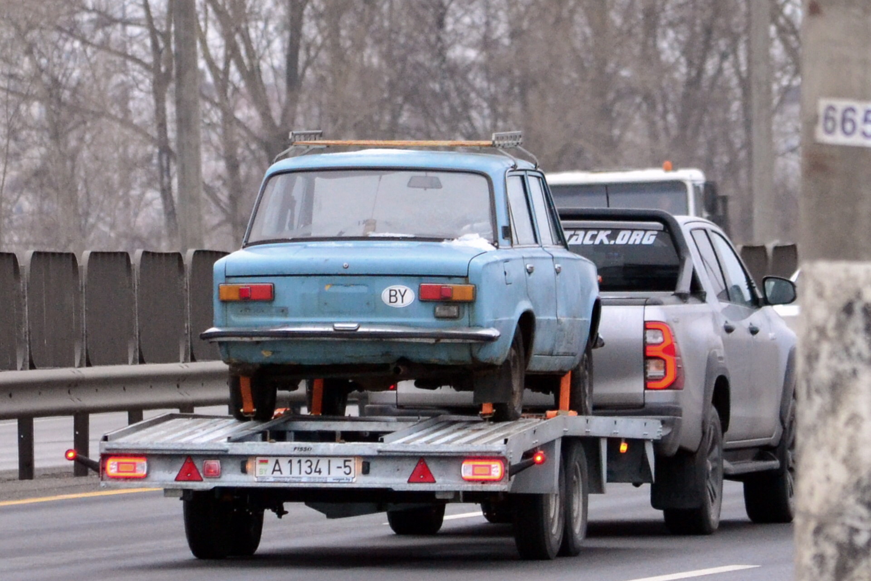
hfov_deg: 8.3
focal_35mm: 248
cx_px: 436
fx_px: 5988
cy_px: 290
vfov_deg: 5.6
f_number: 5
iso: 1600
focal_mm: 165
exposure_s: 1/500
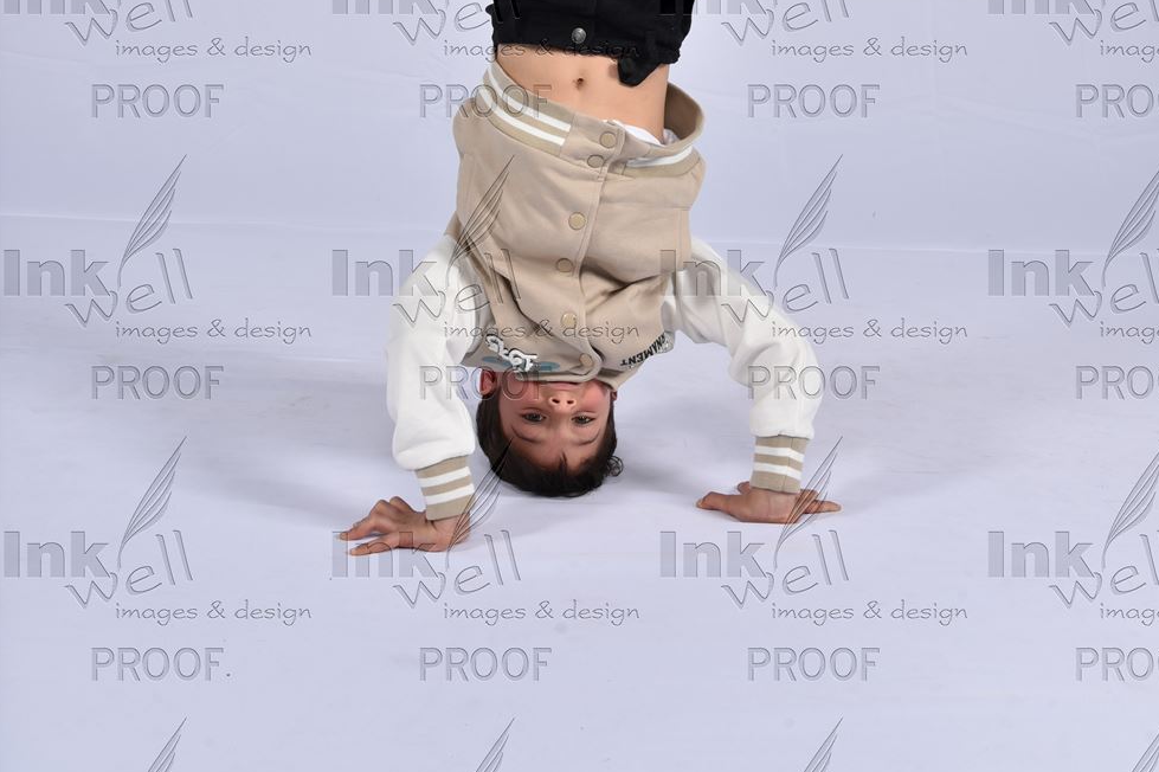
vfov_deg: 25.3
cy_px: -96
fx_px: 1577
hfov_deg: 40.4
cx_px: 584
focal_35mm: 49
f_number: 8
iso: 250
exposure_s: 1/200
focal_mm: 32
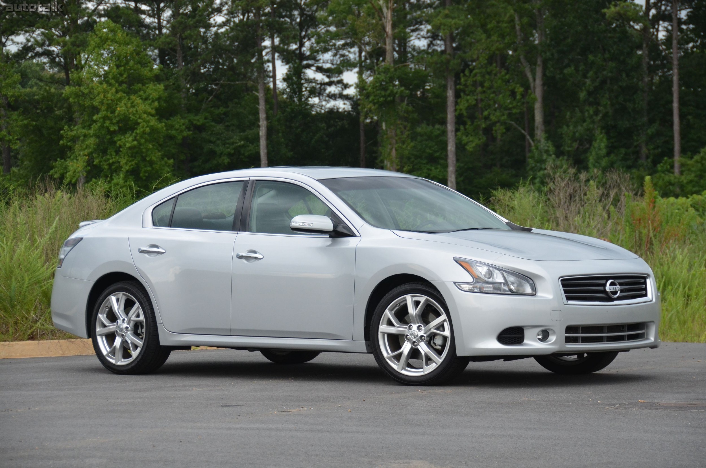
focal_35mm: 123
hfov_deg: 16.7
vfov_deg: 11.1
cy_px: 234
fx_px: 2407
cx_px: 353
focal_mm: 82
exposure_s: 1/800
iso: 800
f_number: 5
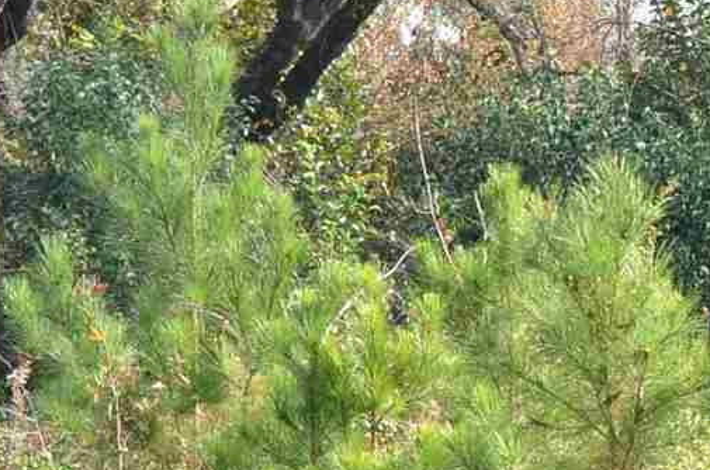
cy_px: 523
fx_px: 4308
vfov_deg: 6.2
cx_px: 1264
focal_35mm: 219
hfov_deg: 9.0
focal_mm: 24
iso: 200
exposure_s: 1/160
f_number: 6.3
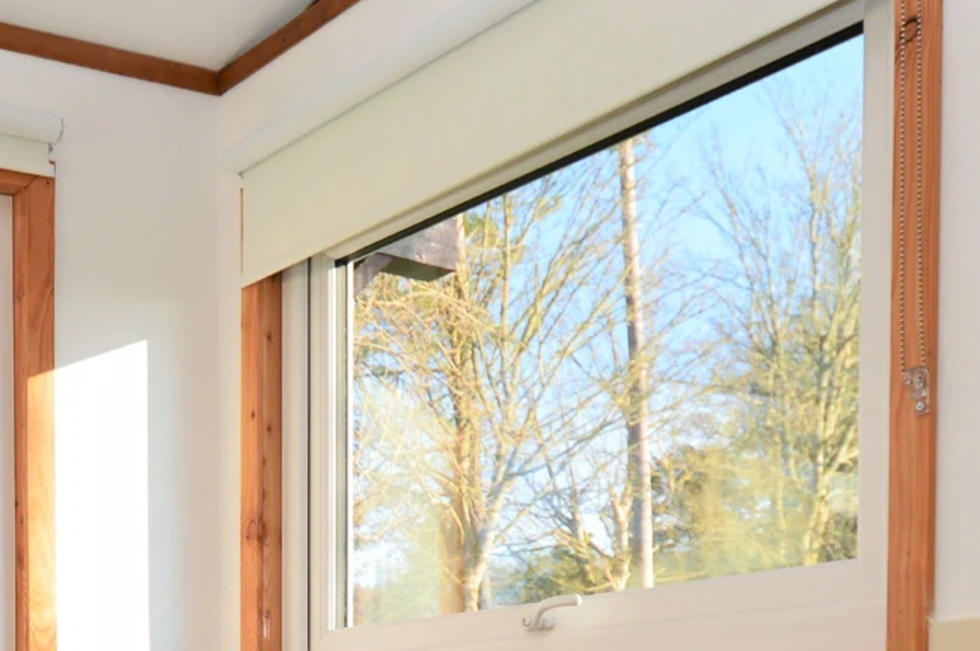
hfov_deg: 31.2
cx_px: 131
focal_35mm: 62
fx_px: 1686
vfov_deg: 19.9
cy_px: 863
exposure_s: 1/100
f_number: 5
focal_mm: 14
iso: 100
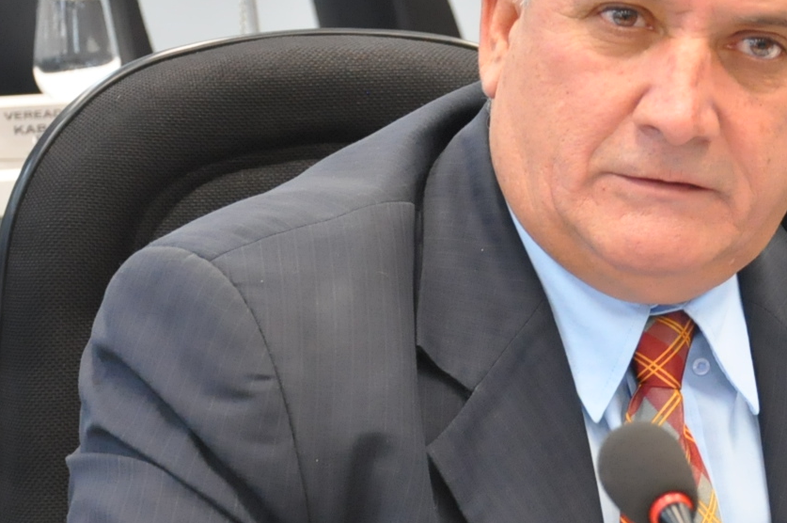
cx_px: 698
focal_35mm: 146
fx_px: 3188
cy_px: 288
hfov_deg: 13.9
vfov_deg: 9.4
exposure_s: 1/80
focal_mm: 38
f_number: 4.5
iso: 2000
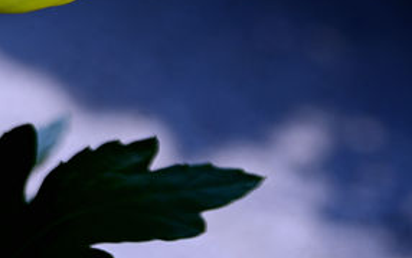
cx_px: -138
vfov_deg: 5.8
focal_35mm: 226
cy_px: -89
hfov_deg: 9.1
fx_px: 2539
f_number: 5.6
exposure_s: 1/500
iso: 100
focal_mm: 62
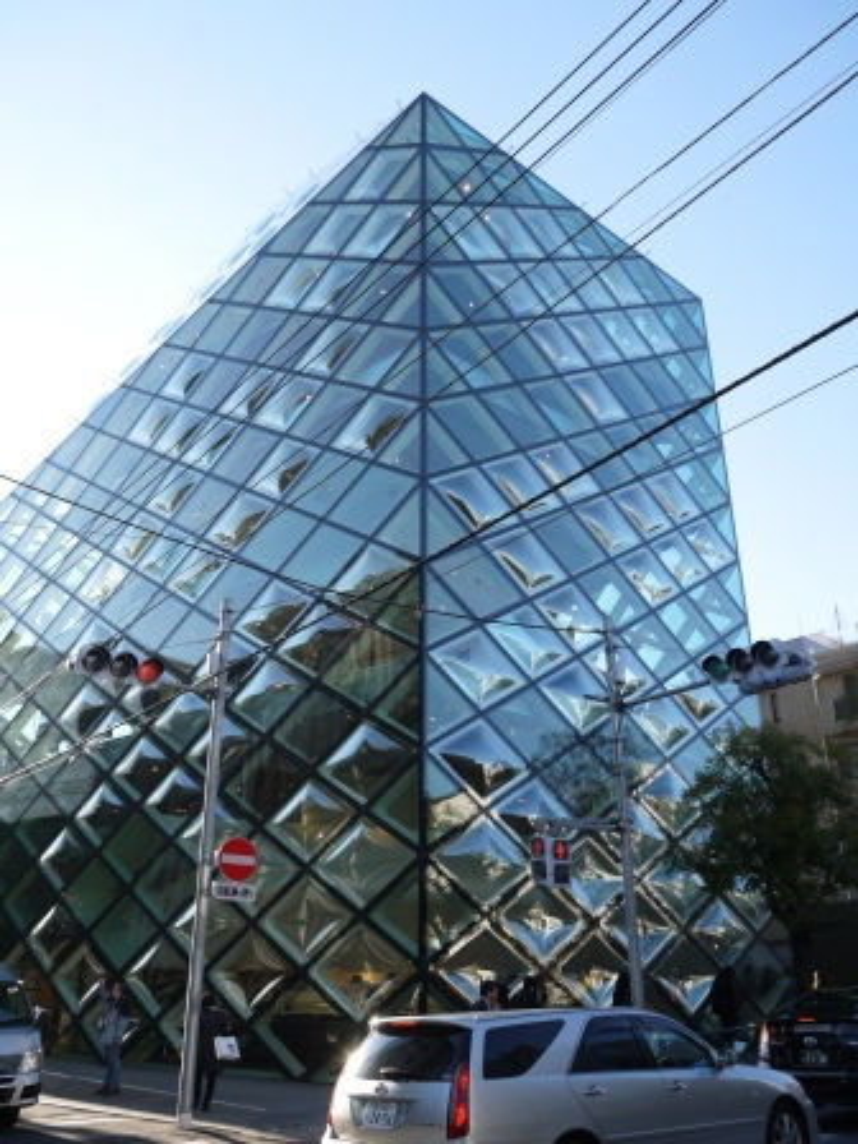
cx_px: 429
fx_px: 991
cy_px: 572
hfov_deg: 46.8
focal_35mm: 30
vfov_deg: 60.0
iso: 160
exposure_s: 1/250
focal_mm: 15
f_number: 5.6
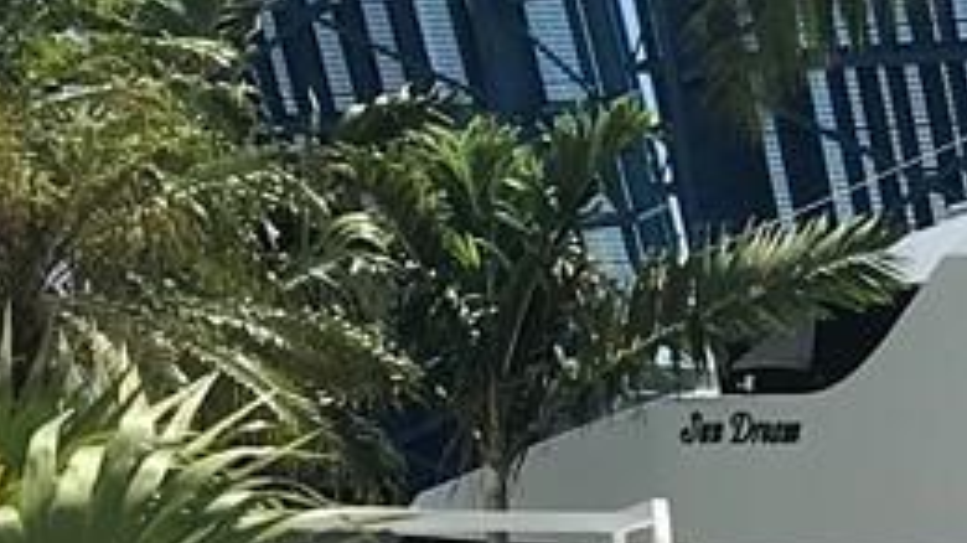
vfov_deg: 6.4
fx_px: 4819
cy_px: 736
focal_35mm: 188
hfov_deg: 10.9
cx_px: 1629
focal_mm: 3.99
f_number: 1.8
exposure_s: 1/3195
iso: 20
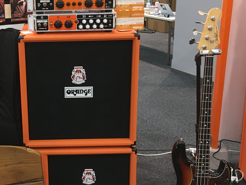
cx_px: 50
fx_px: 384
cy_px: 75
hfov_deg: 34.5
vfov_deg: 27.0
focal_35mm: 54
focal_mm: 4.15
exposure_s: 1/30
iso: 125
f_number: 2.2
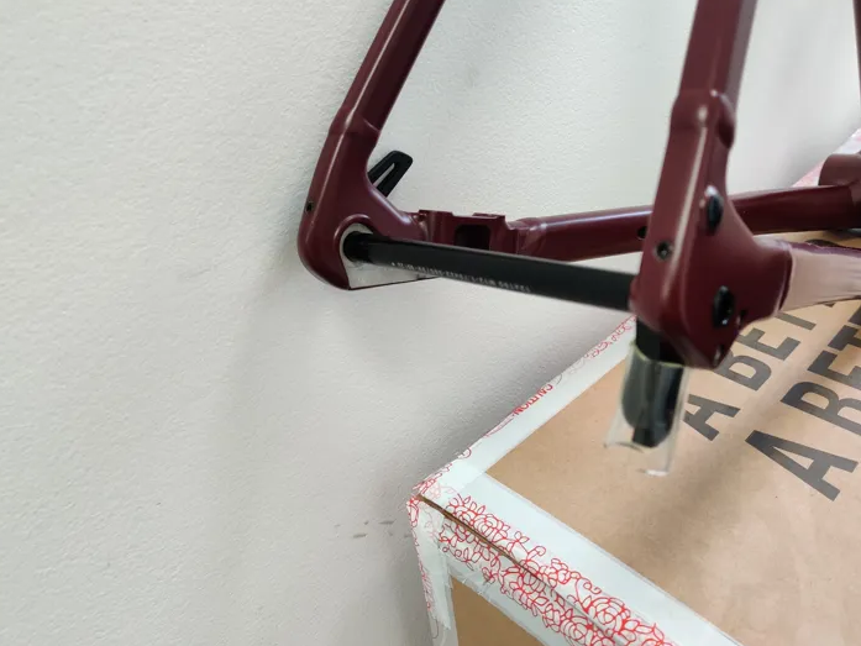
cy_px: 280
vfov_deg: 45.3
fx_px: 771
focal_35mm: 31
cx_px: 477
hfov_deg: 58.2
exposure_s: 1/50
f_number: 1.65
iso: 400
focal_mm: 4.75
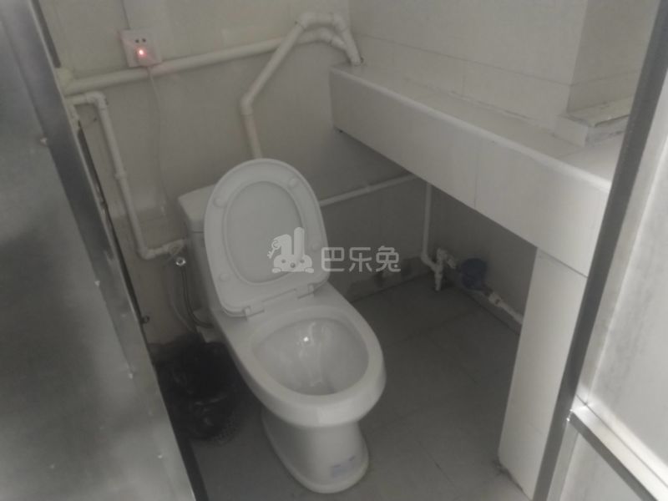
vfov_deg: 46.8
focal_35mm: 30
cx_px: 334
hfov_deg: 60.0
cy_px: 250
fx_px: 579
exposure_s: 1/16.7
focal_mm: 3.95
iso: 677
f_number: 1.8
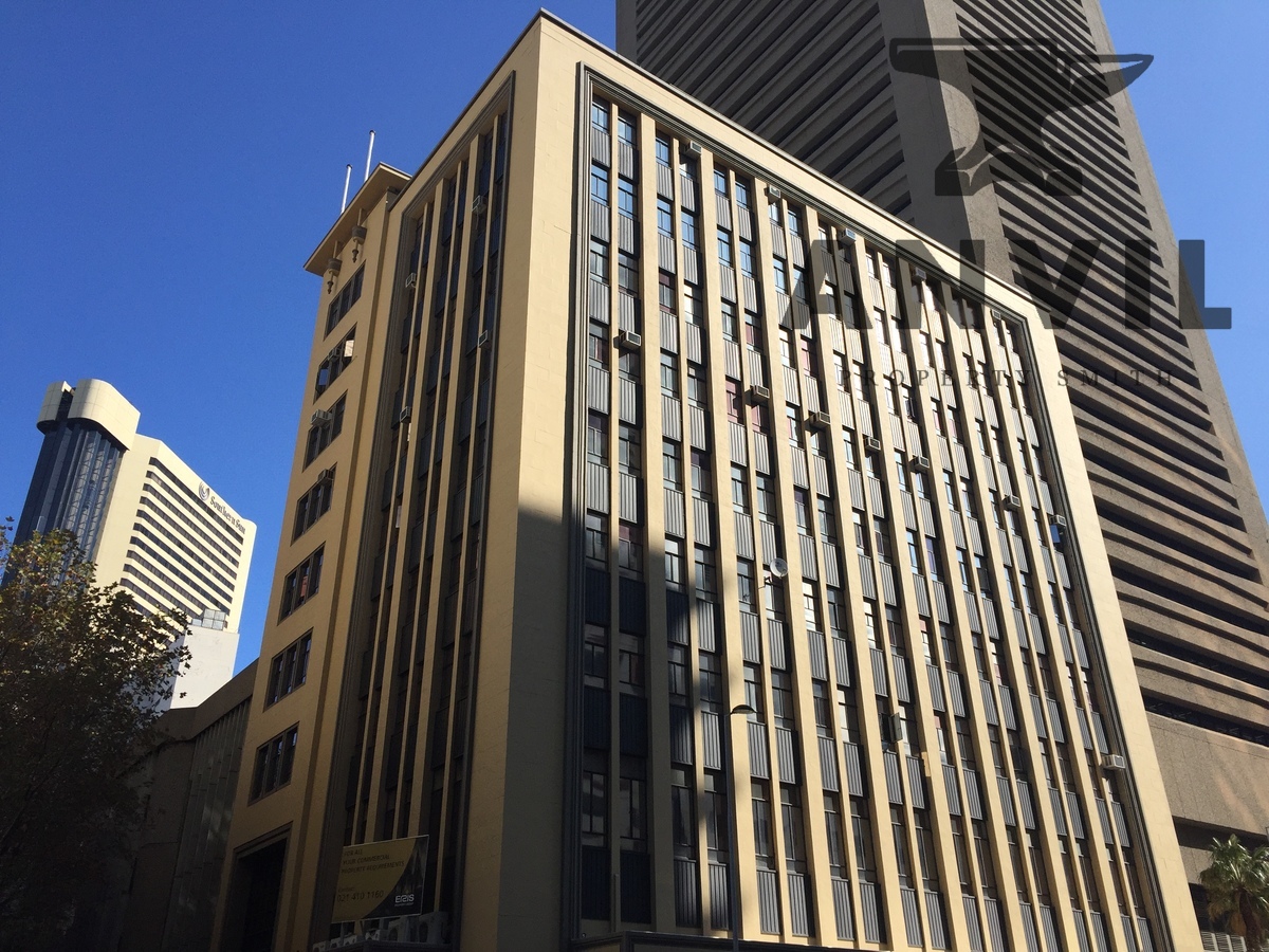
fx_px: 1063
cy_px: 476
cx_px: 634
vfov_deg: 48.2
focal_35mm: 29
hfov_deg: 61.7
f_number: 2.2
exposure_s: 1/2475
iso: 32
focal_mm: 4.15
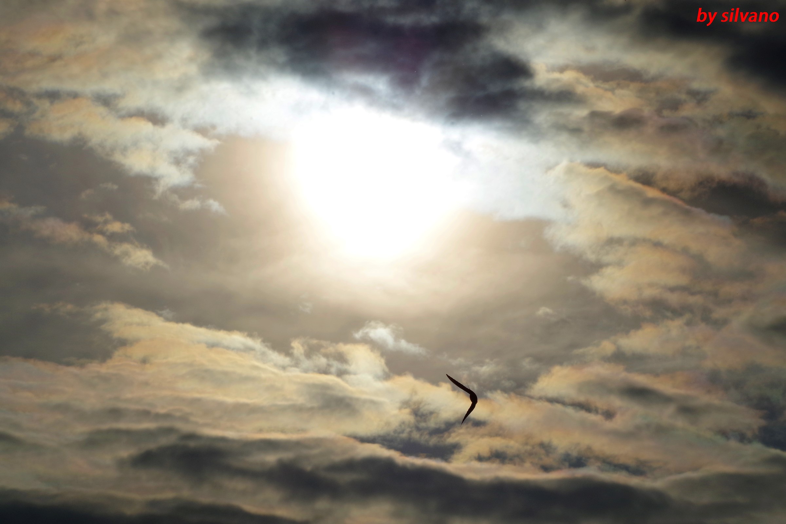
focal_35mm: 187
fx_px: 4083
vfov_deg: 7.3
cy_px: 262
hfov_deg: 11.0
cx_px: 393
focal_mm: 125
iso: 200
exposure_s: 1/1600
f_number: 29
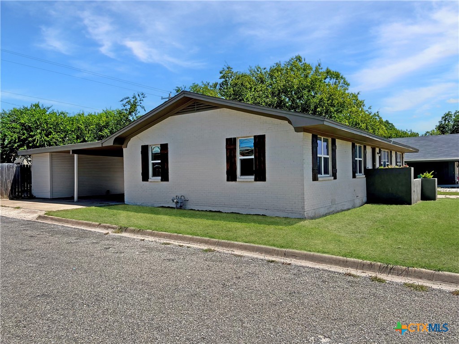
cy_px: 172
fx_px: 345
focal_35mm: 26
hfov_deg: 67.3
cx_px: 230
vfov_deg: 53.1
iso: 50
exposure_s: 1/2994
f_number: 1.5
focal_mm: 5.7
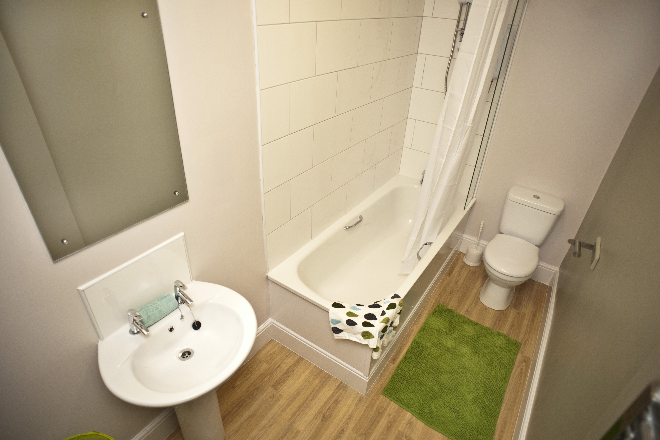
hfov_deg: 84.0
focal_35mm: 20
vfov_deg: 61.9
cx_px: 330
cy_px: 220
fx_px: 367
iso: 200
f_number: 3.2
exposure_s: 1/40
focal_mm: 20
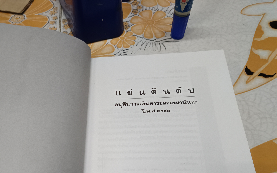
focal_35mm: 36
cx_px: 92
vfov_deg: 33.9
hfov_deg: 52.9
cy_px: 146
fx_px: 272
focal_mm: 5.31
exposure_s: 1/50
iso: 1089
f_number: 1.7
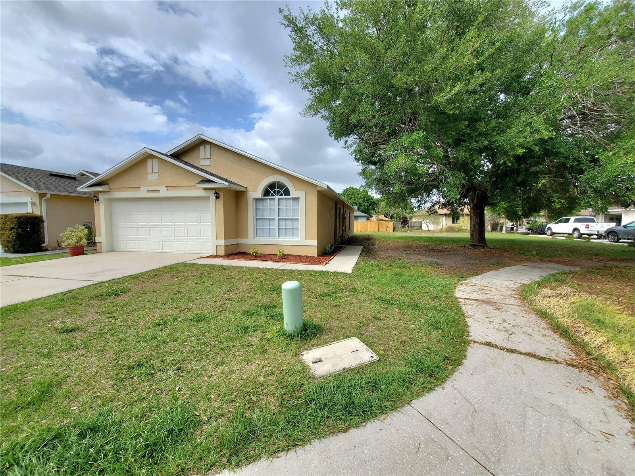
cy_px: 238
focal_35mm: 13
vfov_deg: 89.9
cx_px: 318
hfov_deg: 106.2
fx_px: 238
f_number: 2.2
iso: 50
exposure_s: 1/1111
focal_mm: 1.8
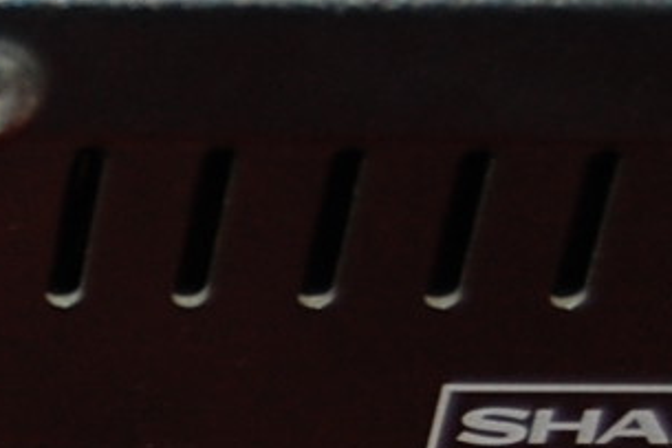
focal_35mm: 370
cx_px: -877
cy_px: 715
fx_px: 6903
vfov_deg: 3.7
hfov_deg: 5.4
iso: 400
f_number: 5.6
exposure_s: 1/60
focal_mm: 50
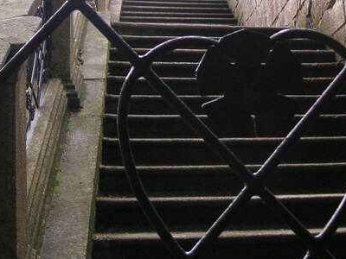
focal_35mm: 74
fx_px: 740
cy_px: 17
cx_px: 177
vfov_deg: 19.5
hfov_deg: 26.3
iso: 80
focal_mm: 6.1
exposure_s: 1/45
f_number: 2.8
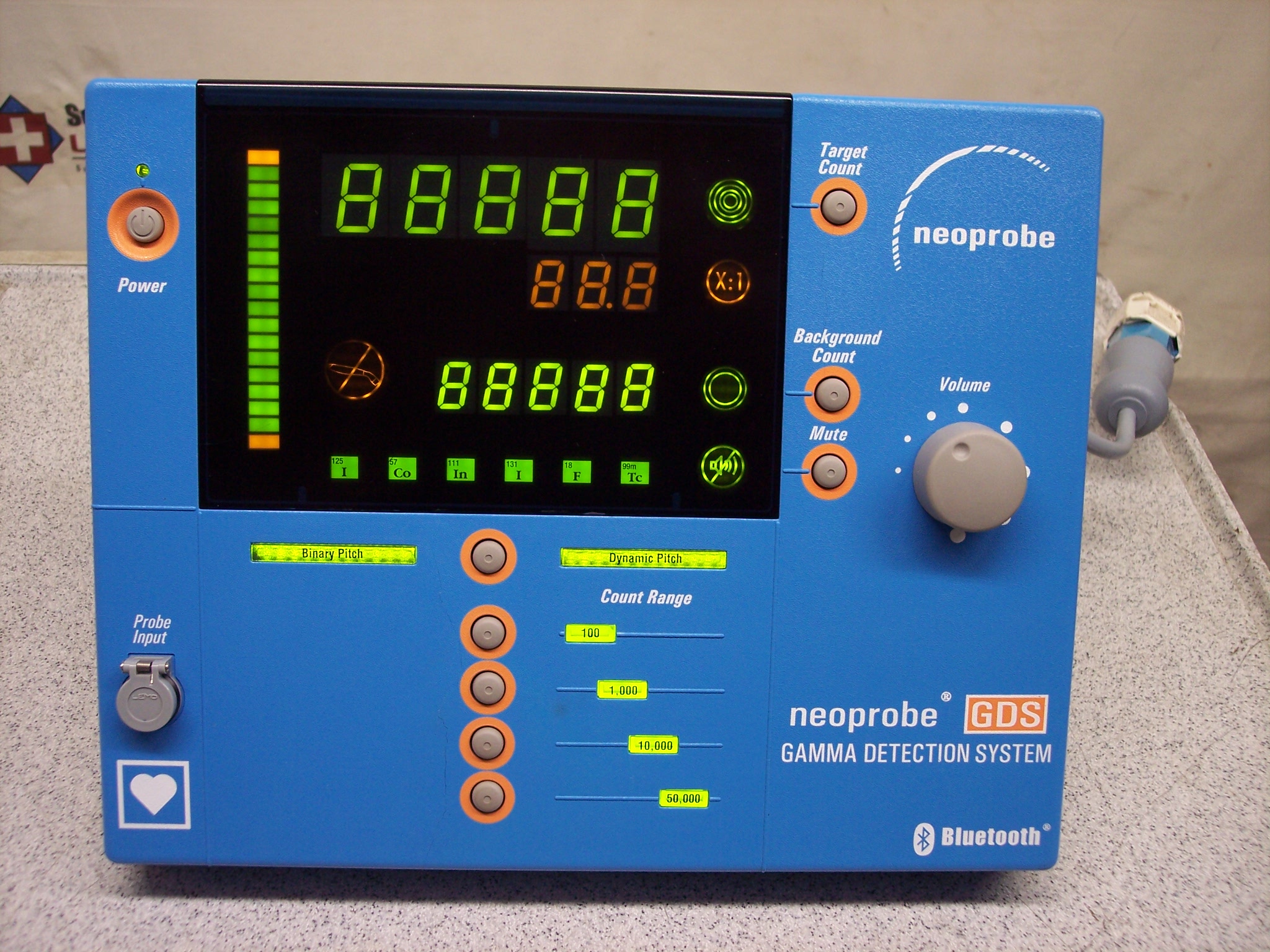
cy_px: 476
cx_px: 635
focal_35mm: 39
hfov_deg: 47.9
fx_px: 1431
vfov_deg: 36.8
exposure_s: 1/30
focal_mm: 8
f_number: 3.4
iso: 140
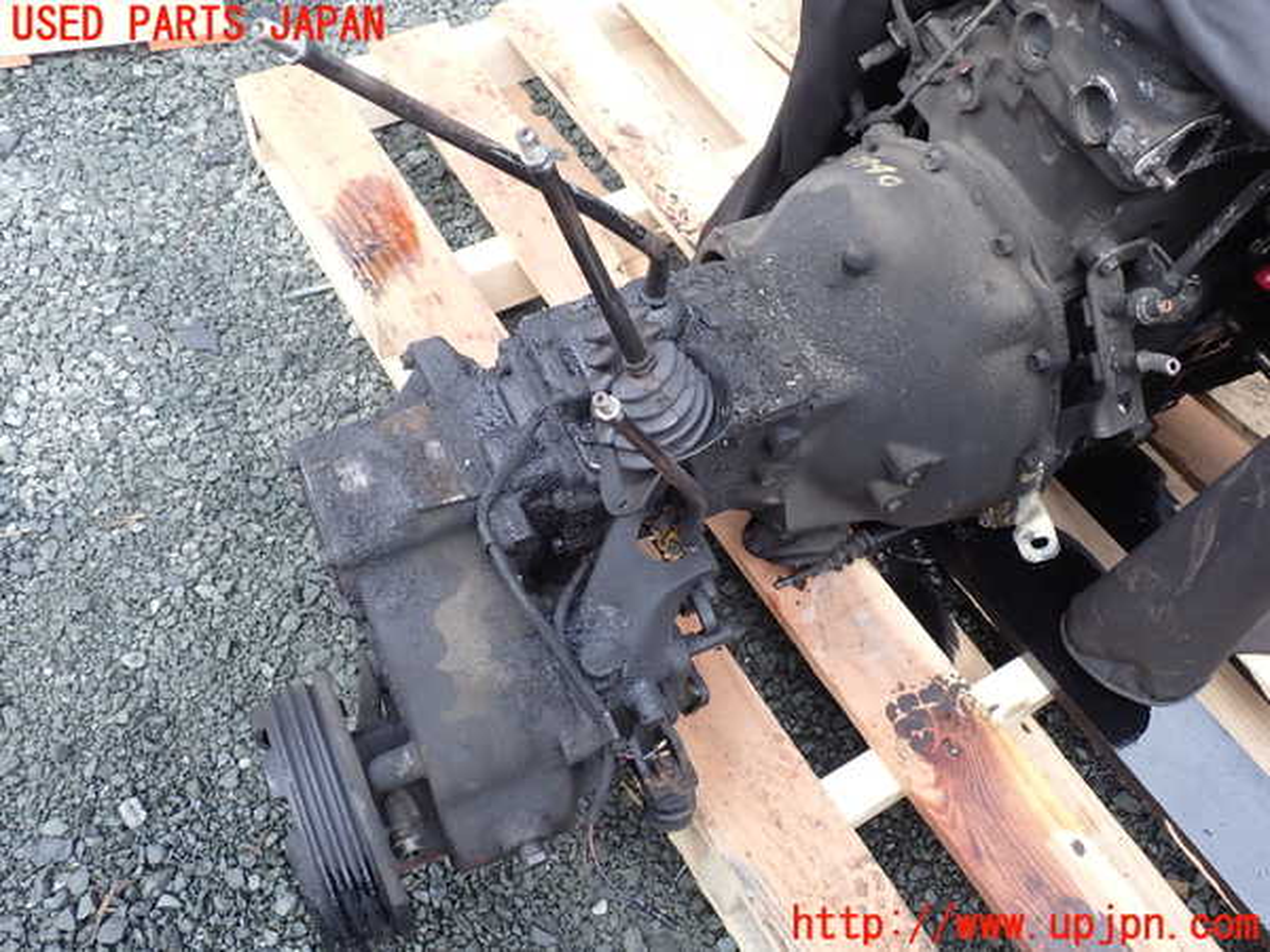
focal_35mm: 30
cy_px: 476
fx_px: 1101
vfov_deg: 46.8
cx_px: 635
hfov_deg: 60.0
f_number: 3.2
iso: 100
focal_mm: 5.4
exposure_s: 1/100
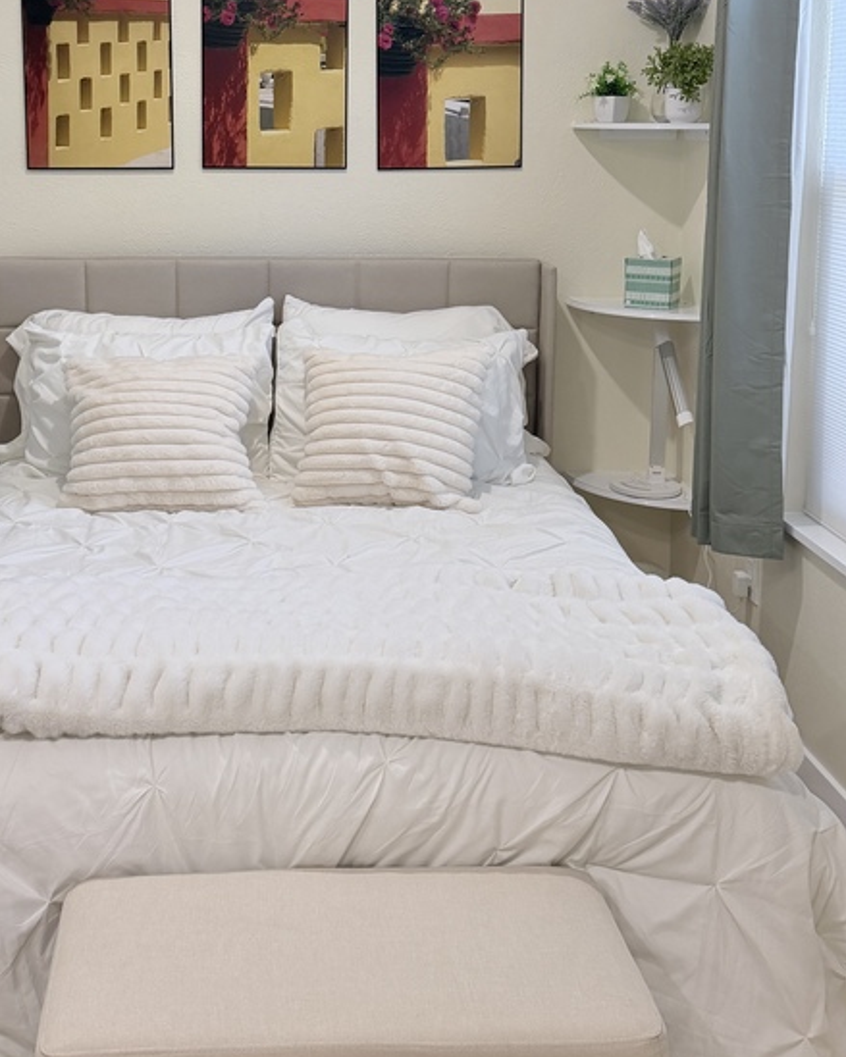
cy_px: 296
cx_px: 287
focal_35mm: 47
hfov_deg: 31.8
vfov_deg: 38.8
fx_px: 1471
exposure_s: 1/120
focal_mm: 6.76
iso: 200
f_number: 1.78
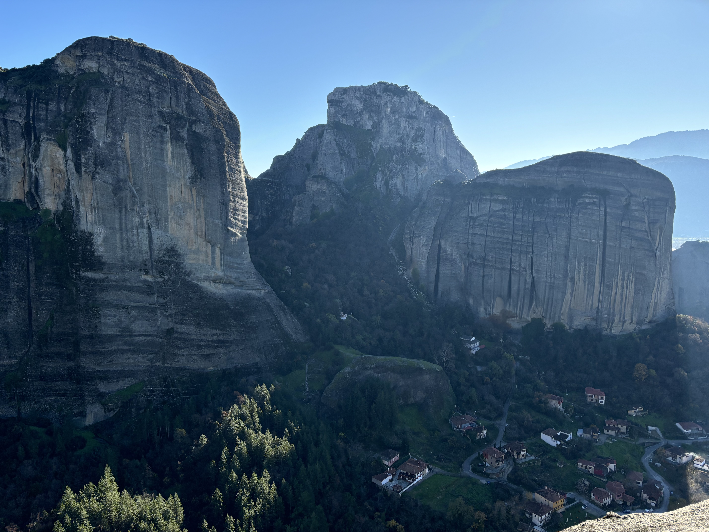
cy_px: 266
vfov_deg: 53.1
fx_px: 533
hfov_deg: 67.3
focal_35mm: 26
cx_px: 354
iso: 50
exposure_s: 1/2342
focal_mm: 5.96
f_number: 1.6
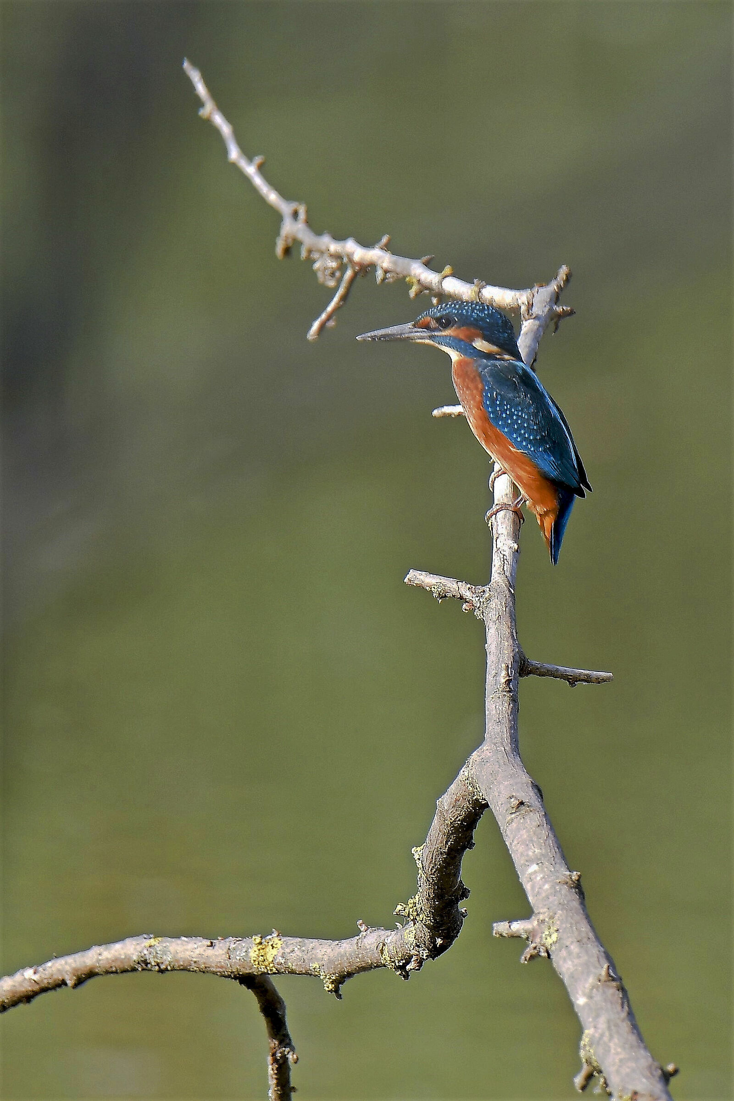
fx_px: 27523
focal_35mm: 900
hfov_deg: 1.5
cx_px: 367
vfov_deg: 2.3
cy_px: 550
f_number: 6.3
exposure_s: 1/500
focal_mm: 600
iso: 200
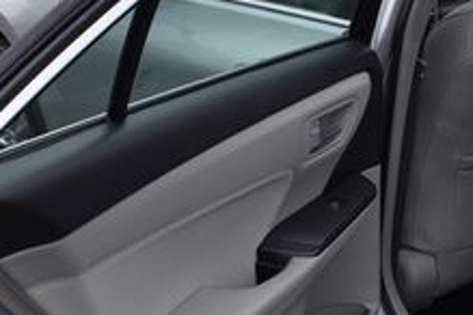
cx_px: 445
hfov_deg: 24.8
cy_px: 165
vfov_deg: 17.3
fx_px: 1038
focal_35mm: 79
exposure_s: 1/250
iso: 200
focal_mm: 18
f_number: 7.1
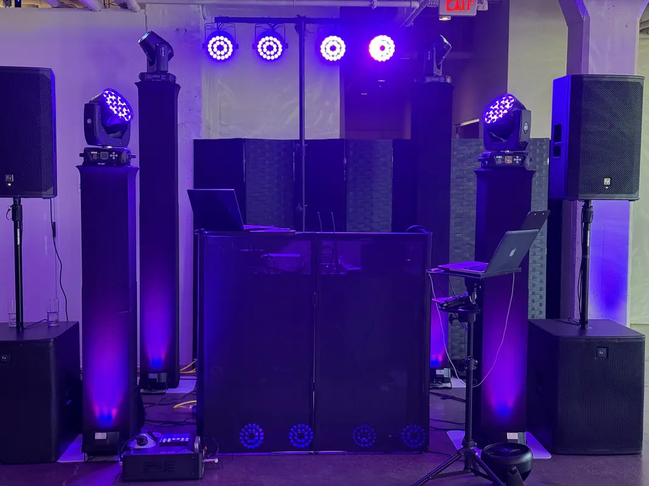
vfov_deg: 30.3
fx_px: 900
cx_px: 324
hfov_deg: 39.7
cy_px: 243
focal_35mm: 48
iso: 250
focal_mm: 6.76
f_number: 1.78
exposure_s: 1/40
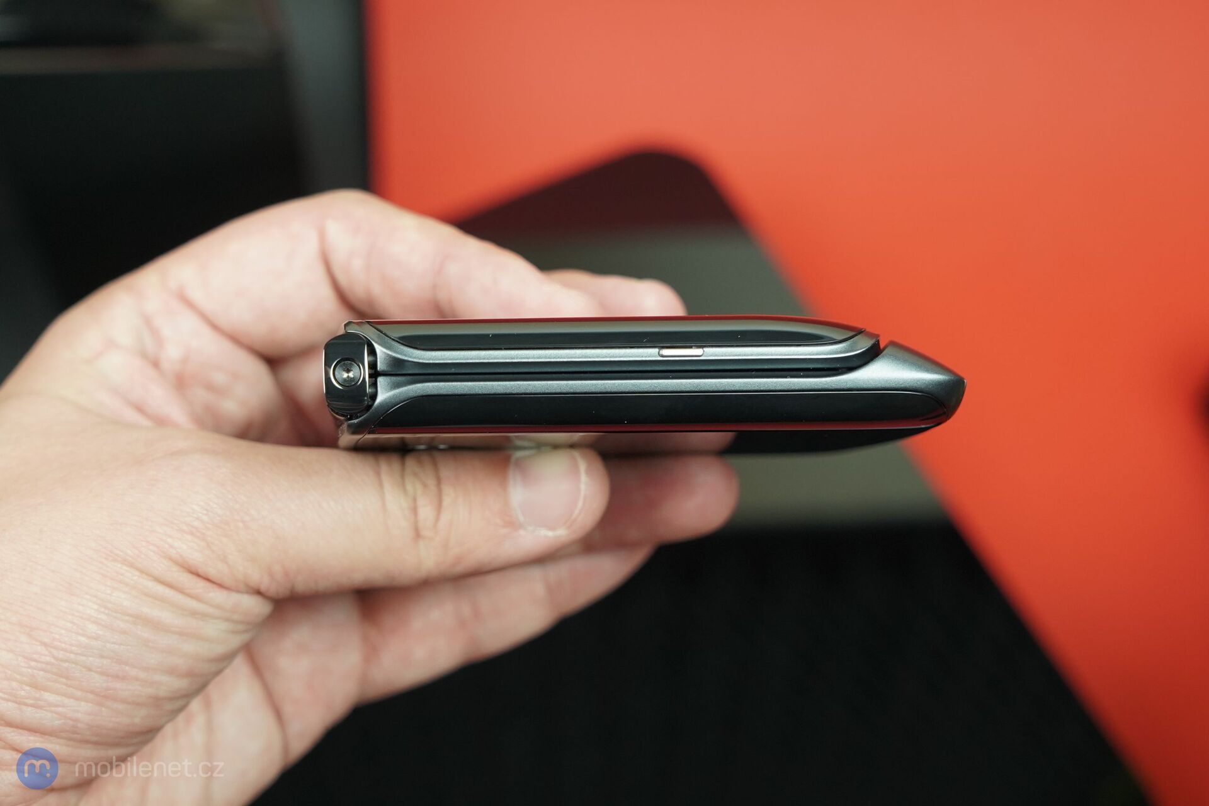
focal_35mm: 40
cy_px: 403
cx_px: 604
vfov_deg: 33.4
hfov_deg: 48.5
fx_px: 1343
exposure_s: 1/200
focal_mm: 40
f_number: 5.6
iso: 1600
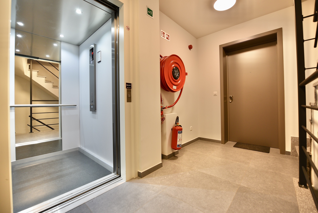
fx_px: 124
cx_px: 159
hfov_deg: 104.2
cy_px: 106
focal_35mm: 14
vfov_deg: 81.3
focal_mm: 14
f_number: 2.8
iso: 200
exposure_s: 1/30
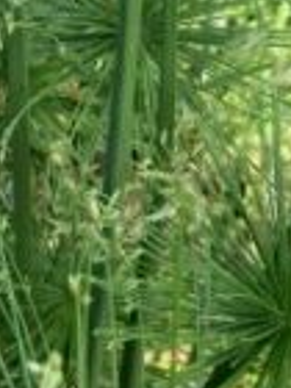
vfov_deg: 16.6
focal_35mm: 107
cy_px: -205
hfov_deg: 13.4
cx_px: -75
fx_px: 1199
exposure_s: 1/239
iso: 32
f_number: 1.8
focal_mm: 4.25
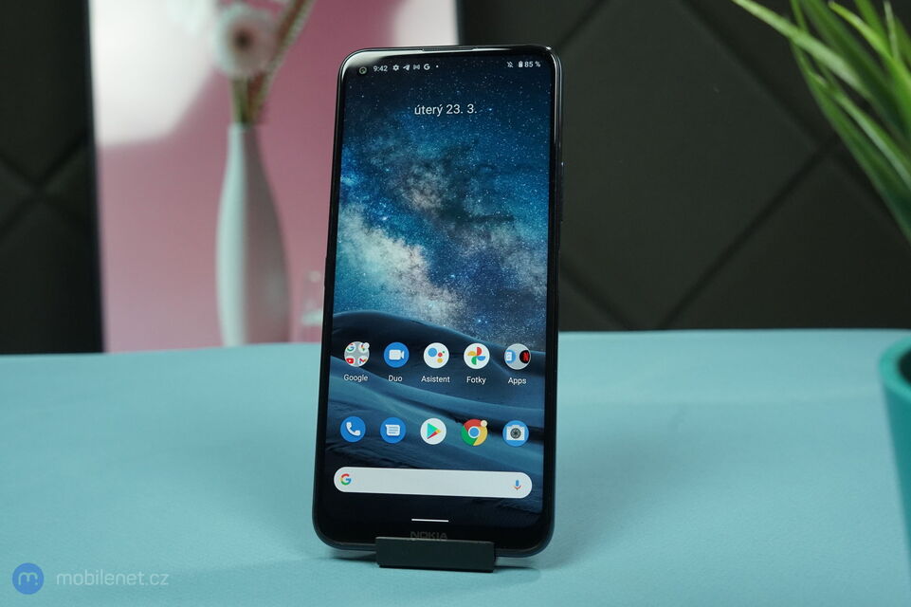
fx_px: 1012
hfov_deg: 48.5
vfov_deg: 33.4
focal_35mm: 40
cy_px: 304
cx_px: 456
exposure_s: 1/200
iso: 3200
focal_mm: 40
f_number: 8
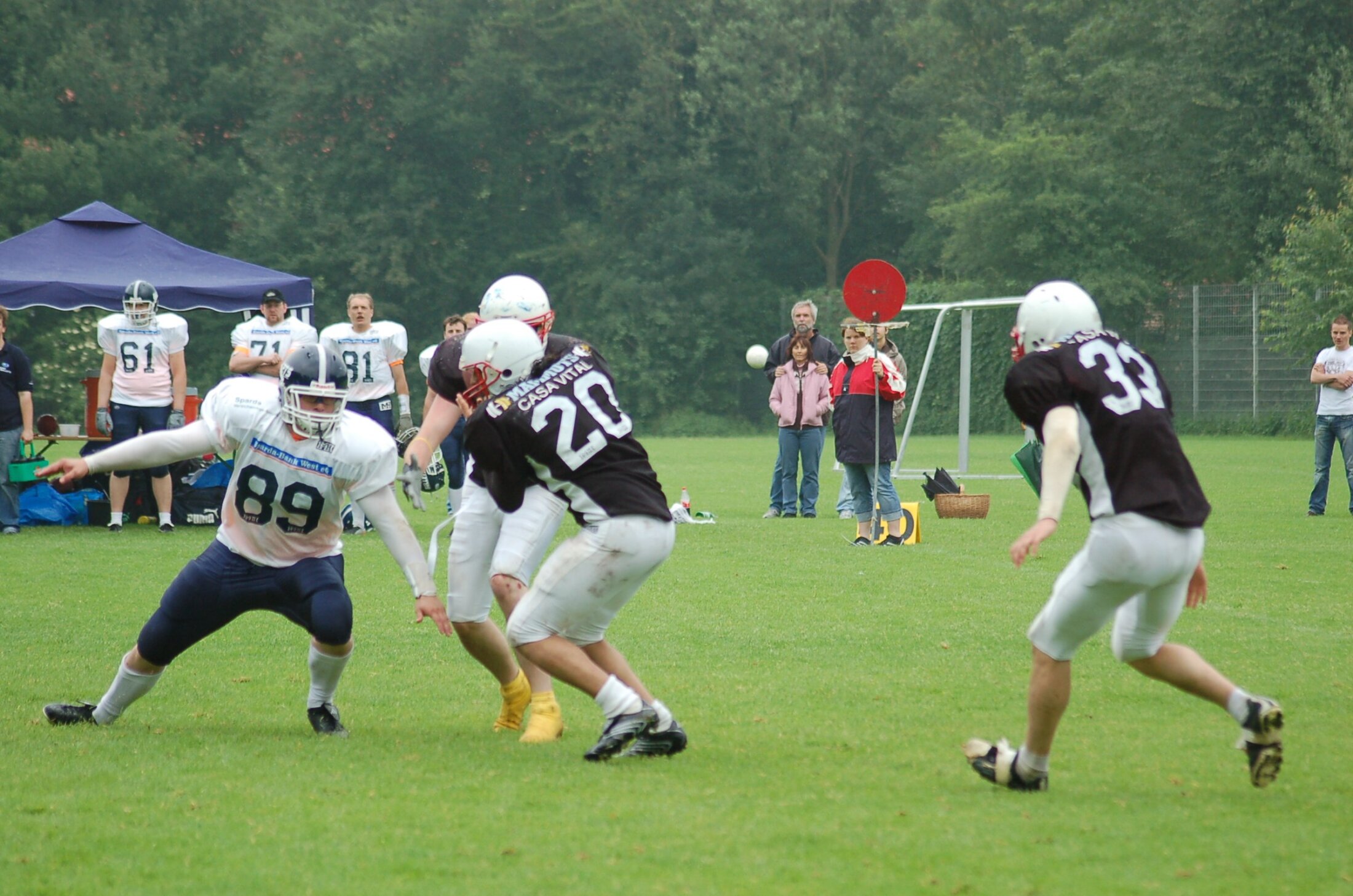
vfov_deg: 6.8
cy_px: 448
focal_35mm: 202
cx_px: 676
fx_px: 7596
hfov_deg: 10.2
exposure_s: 1/640
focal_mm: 135
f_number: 4.5
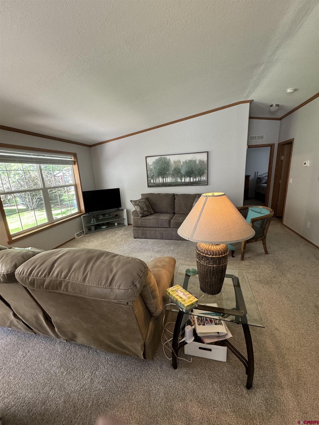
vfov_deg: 102.1
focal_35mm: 14
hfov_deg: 85.7
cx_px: 160
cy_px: 212
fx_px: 172
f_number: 2.2
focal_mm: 2.22
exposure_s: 1/60
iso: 250
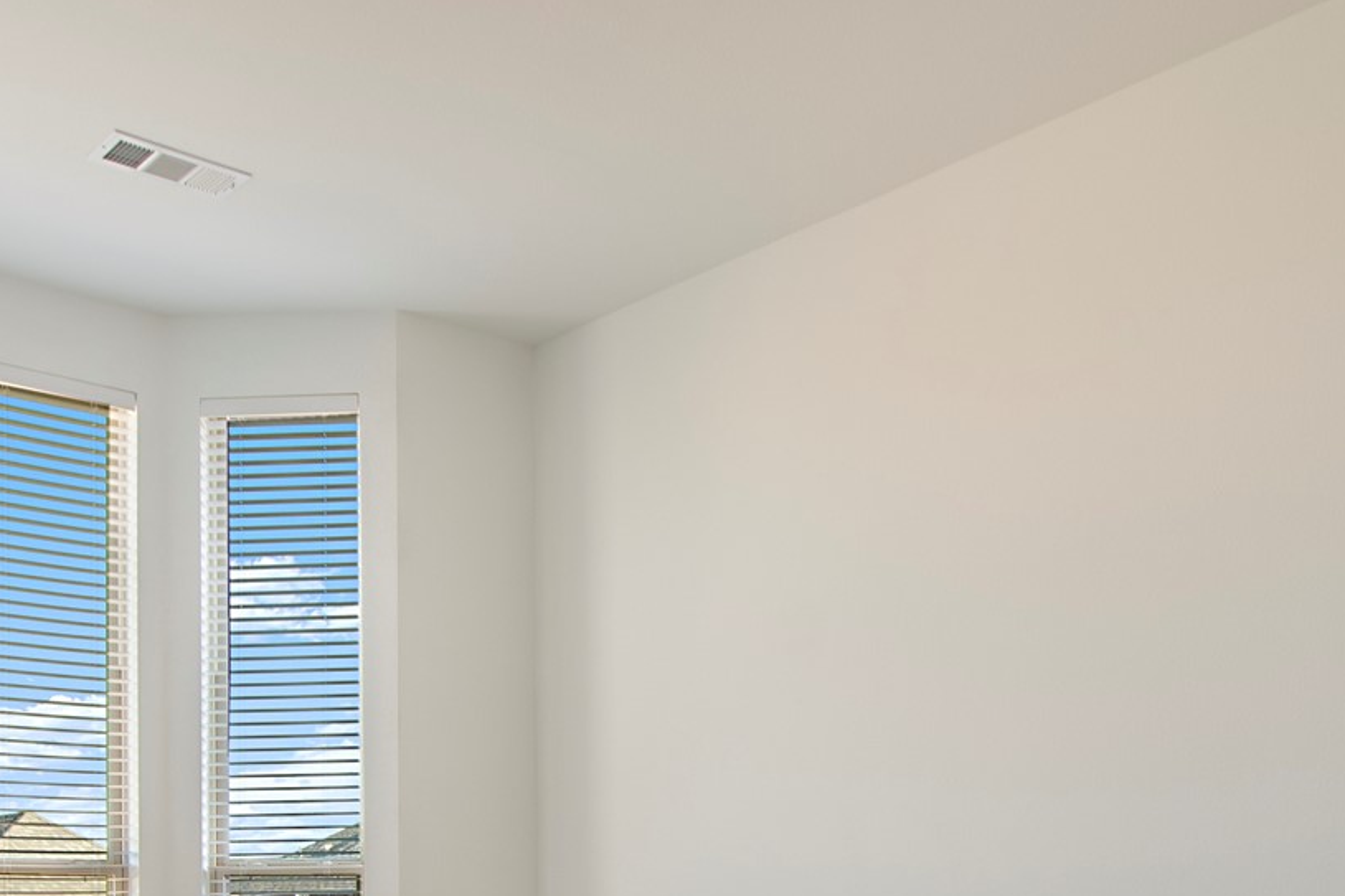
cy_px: 925
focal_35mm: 40
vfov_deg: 30.7
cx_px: 720
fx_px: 1494
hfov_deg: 48.4
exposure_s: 1/60
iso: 100
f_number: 5.6
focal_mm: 10
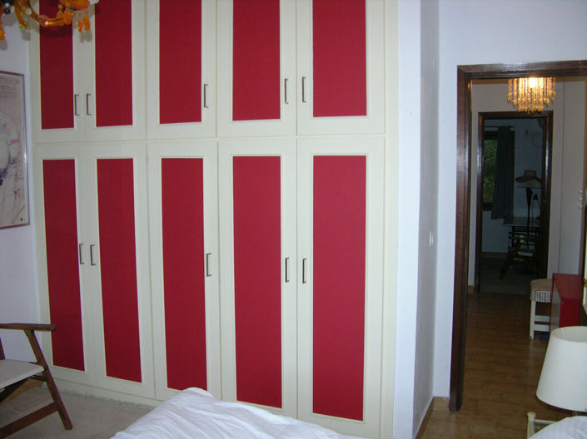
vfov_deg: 40.7
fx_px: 593
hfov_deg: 52.6
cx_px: 294
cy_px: 220
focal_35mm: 35
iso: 200
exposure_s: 1/60.1
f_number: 2.8
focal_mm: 8.9
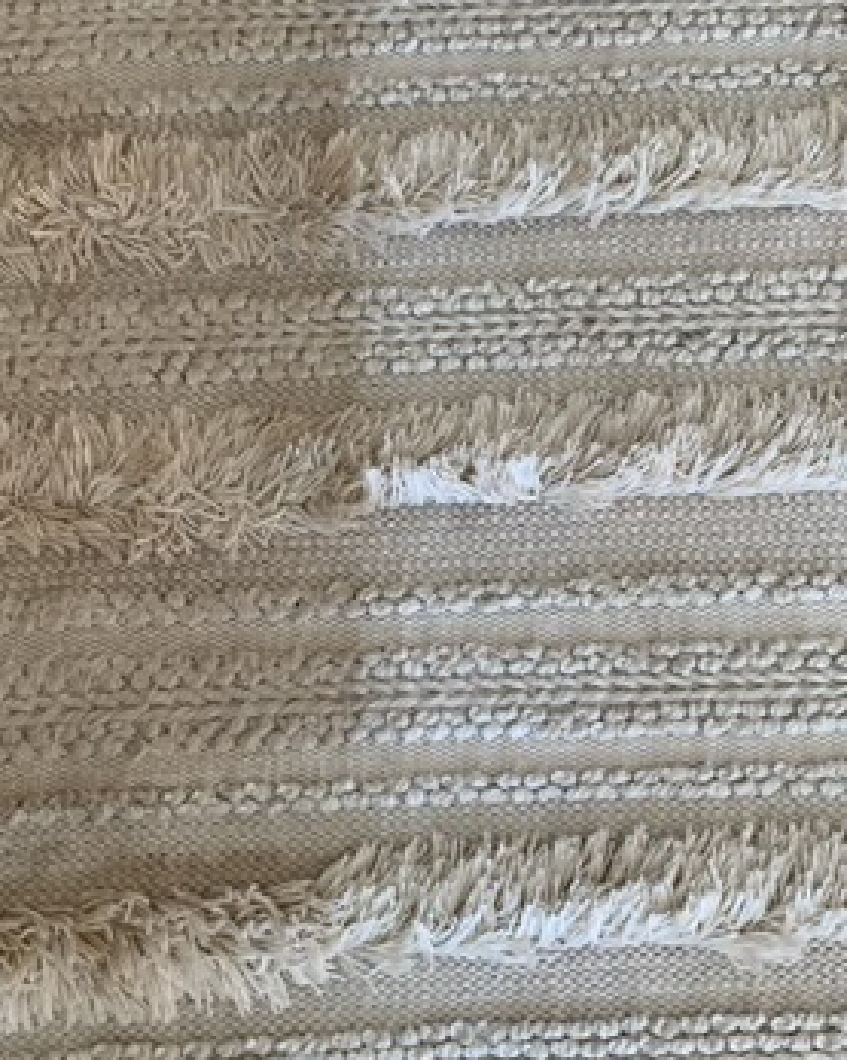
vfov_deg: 51.4
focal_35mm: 35
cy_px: 448
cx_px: 393
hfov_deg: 42.2
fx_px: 1098
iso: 100
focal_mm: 4.25
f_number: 1.8
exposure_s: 1/117
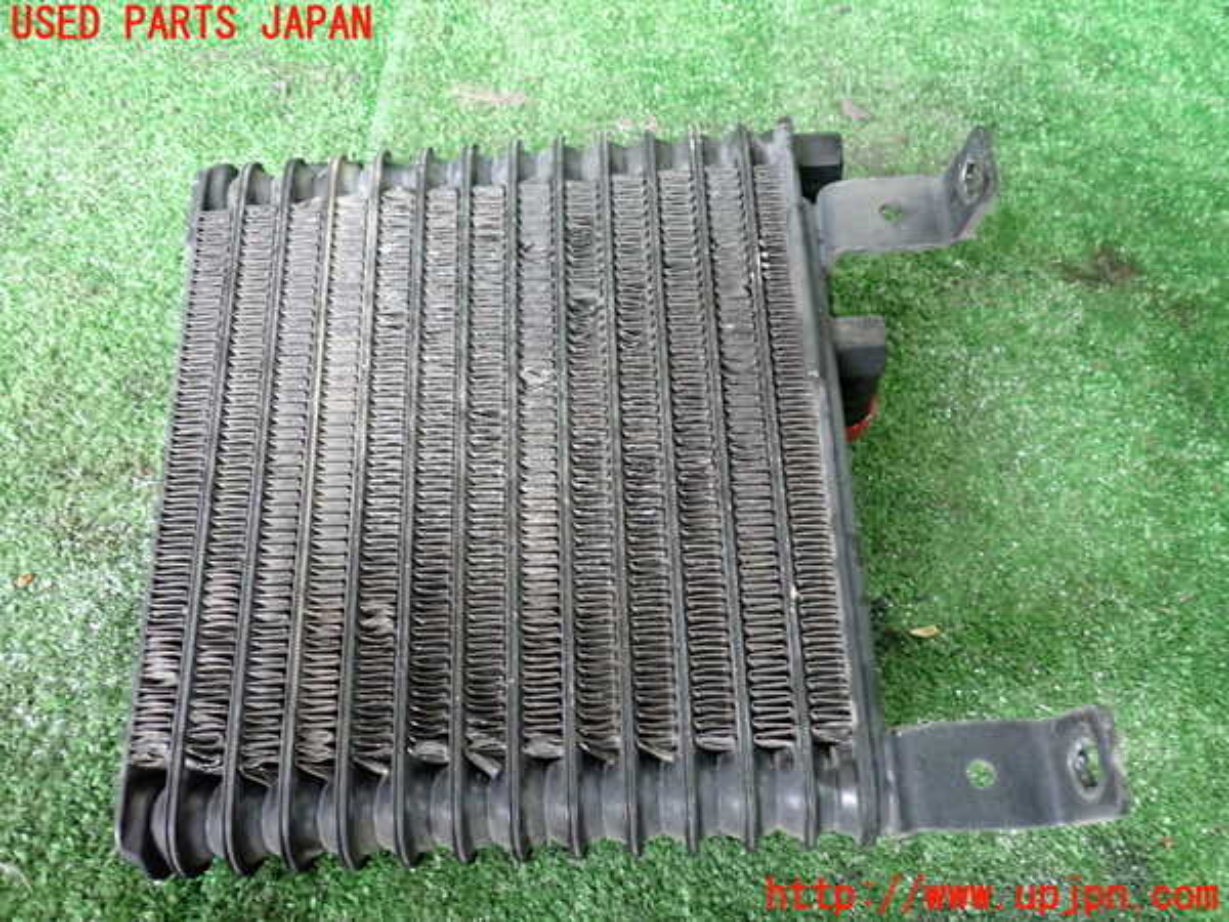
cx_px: 614
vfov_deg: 46.8
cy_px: 461
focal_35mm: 30
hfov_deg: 60.0
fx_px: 1065
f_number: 2.3
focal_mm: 5.4
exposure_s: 1/50
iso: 500
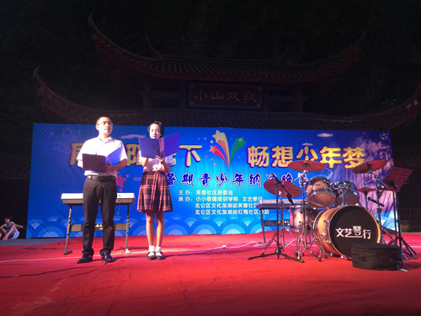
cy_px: 158
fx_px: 353
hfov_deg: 61.7
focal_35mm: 29
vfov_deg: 48.2
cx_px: 210
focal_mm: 4.15
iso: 64
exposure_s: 1/33
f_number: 2.2
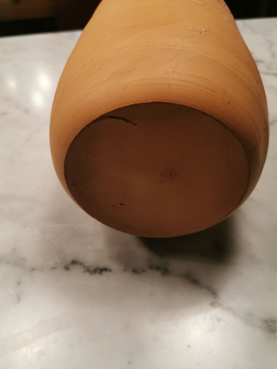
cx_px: 138
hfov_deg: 51.4
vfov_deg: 65.3
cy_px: 184
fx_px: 288
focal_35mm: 27
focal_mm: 5.56
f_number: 1.6
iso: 100
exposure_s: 1/100
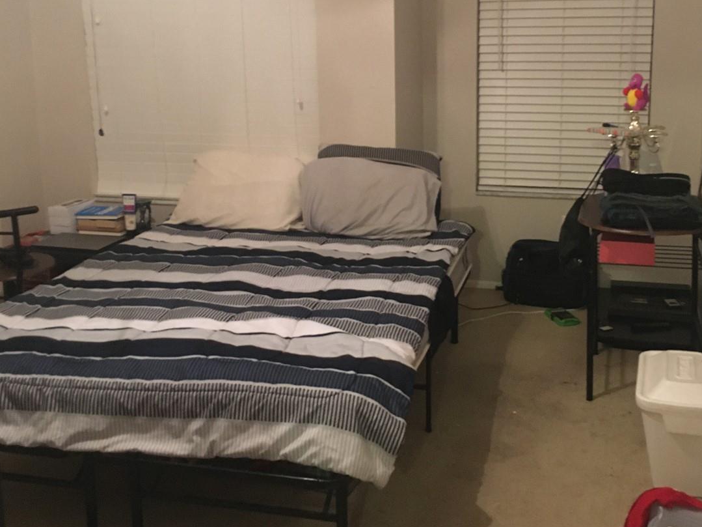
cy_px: 160
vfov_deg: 33.2
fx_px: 872
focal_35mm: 43
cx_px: 406
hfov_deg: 43.7
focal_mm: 4.15
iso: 400
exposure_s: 1/15
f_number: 2.2
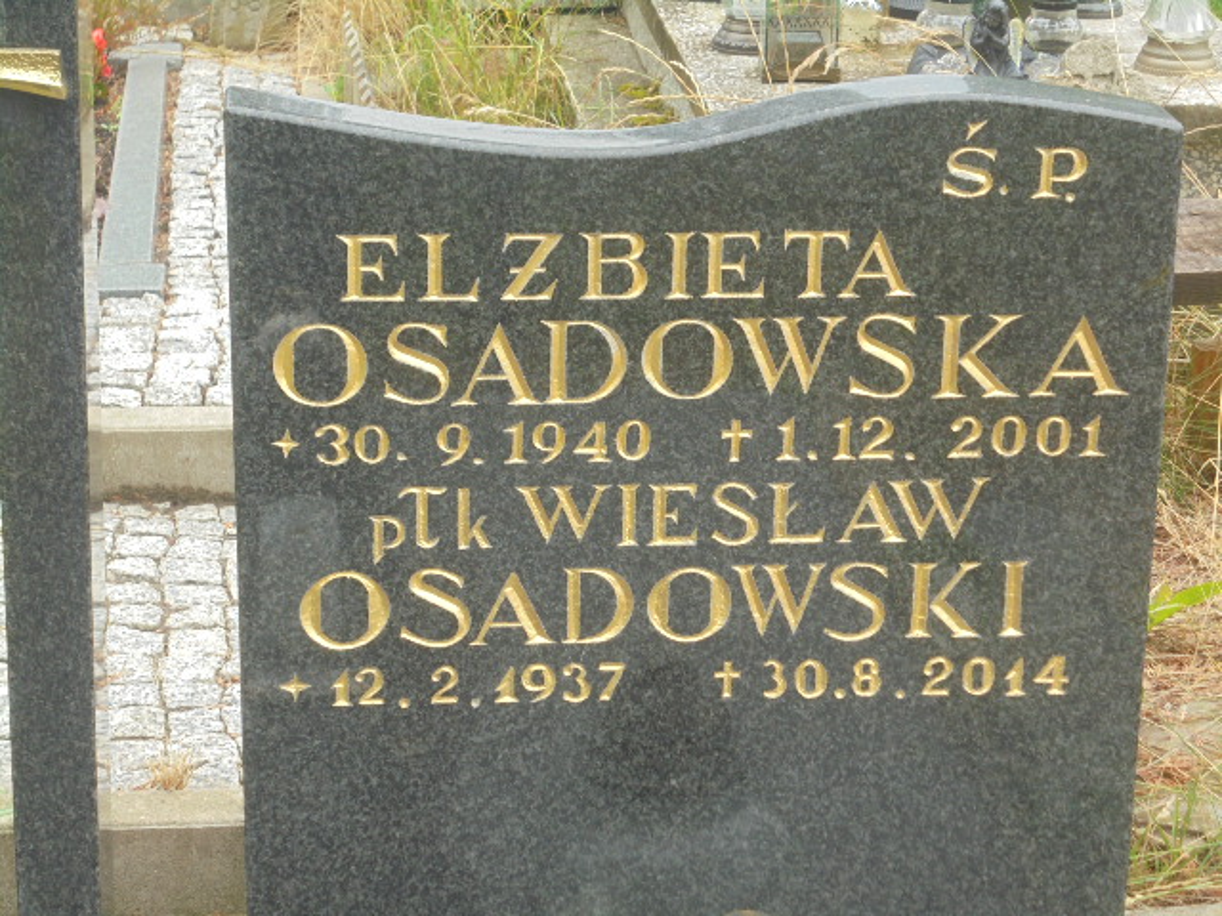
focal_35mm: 83
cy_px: 458
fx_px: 2930
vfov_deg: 17.8
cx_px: 611
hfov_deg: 23.6
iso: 100
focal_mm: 14.9
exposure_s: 1/40
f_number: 6.7
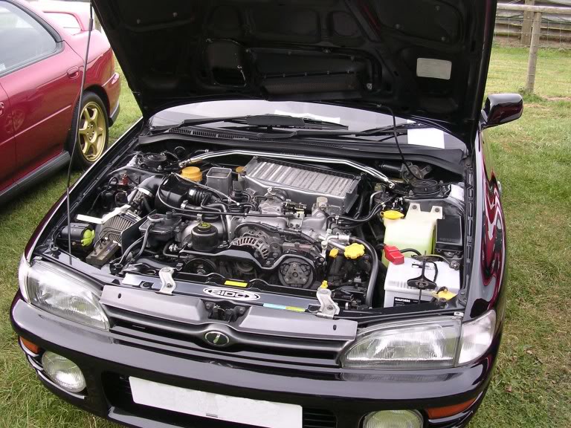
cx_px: 286
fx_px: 627
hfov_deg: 49.0
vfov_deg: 37.7
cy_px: 214
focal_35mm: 38
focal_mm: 5.8
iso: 100
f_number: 2.8
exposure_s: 1/135
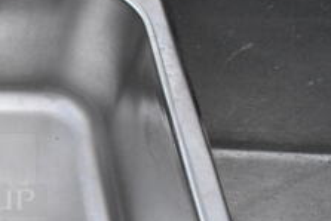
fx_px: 754
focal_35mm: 82
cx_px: -117
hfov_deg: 21.9
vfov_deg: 16.7
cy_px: 138
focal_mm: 20
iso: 6400
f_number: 16
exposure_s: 1/800
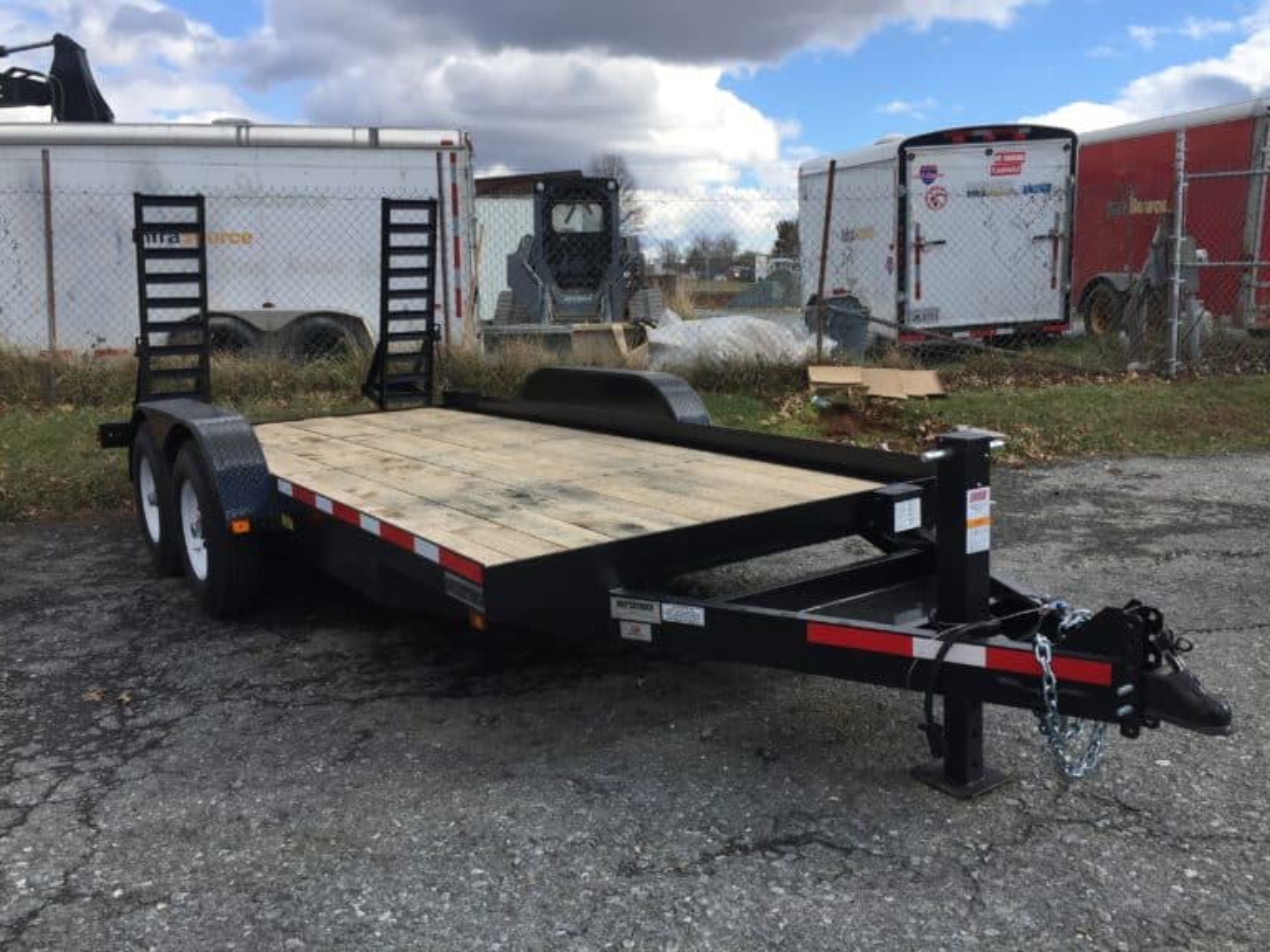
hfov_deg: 61.7
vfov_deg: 48.2
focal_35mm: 29
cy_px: 476
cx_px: 635
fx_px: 1064
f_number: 2.2
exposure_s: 1/1276
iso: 32
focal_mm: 4.15
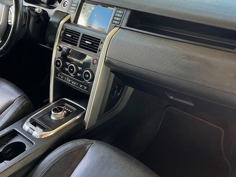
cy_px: 73
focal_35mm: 38
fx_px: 259
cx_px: 129
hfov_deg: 48.9
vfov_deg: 37.6
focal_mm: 5.7
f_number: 1.5
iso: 125
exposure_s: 1/85
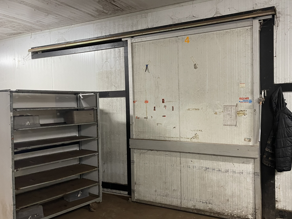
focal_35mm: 29
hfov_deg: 61.4
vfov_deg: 48.2
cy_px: 109
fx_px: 245
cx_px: 168
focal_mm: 5.1
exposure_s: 1/50
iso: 400
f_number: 1.6
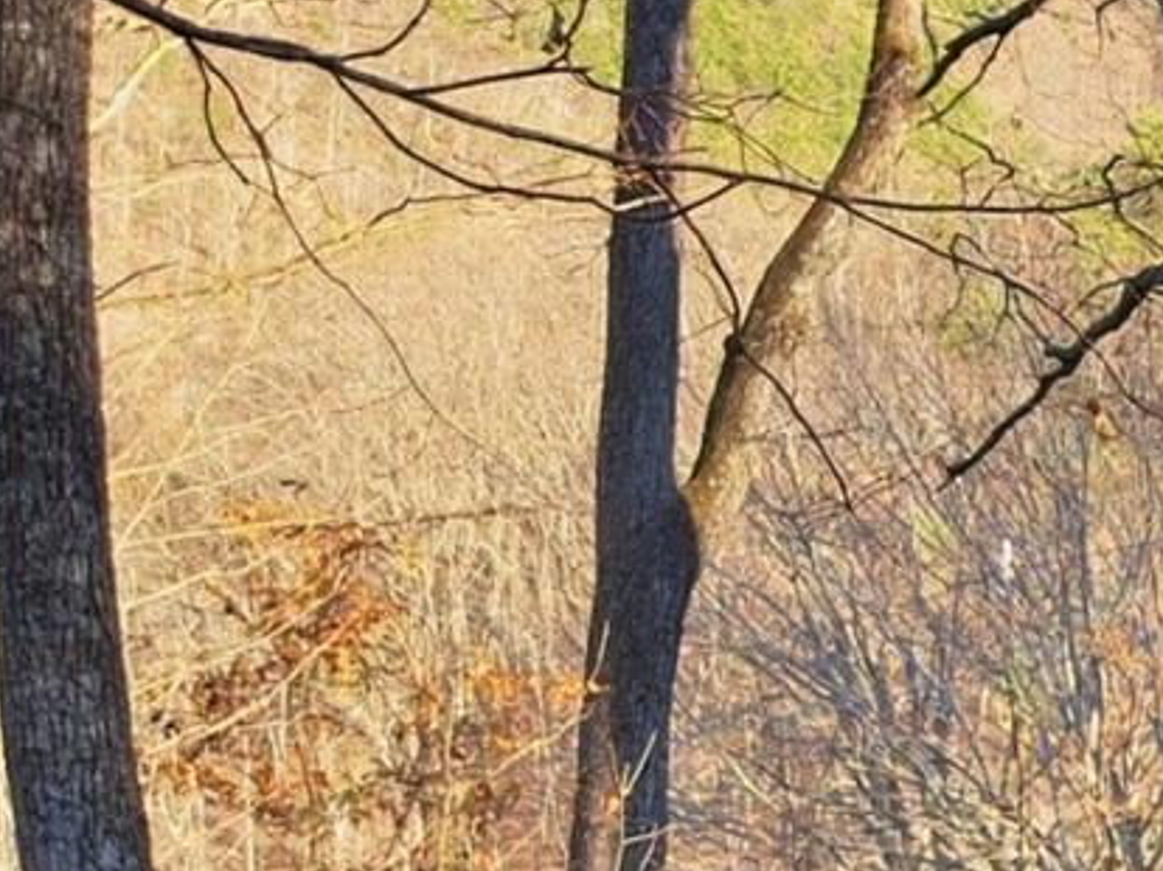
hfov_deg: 10.6
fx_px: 4869
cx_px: 3222
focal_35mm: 145
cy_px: 1358
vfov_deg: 9.9
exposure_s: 1/800
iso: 310
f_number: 1.8
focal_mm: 8.7
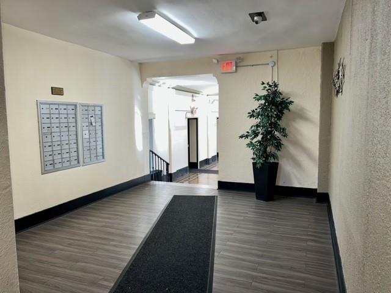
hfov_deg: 67.3
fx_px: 294
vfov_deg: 53.1
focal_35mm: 26
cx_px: 196
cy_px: 146
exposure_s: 1/30
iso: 40
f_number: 1.5
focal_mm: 5.7
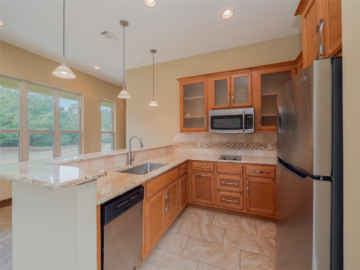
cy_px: 135
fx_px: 146
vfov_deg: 85.7
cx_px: 180
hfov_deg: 102.1
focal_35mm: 14
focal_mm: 7
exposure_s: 1/250
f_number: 5.6
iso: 400
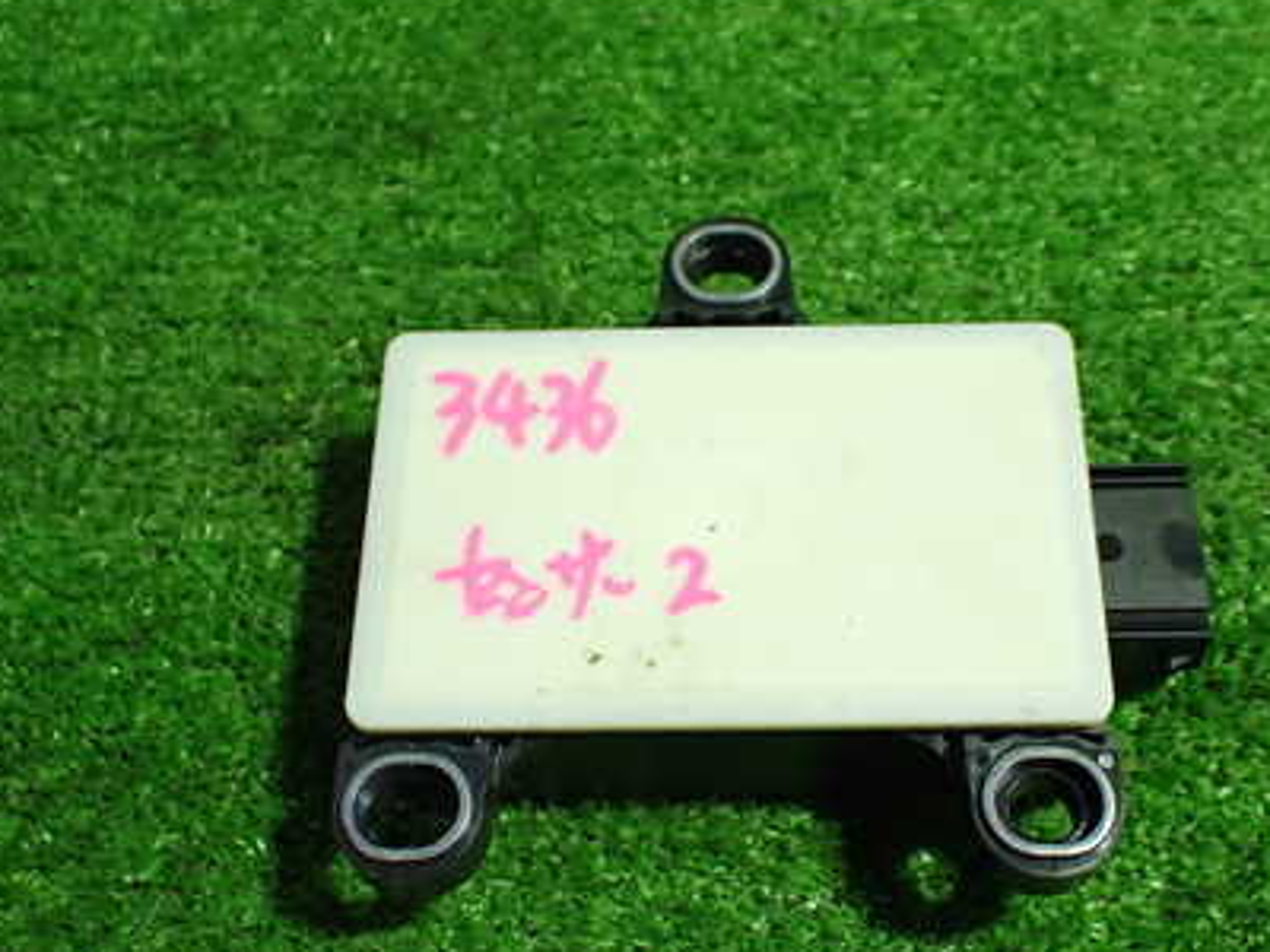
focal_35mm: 45
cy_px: 543
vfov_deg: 32.1
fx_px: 1651
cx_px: 727
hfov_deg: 42.0
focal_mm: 5.4
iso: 640
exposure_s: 1/125
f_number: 2.3
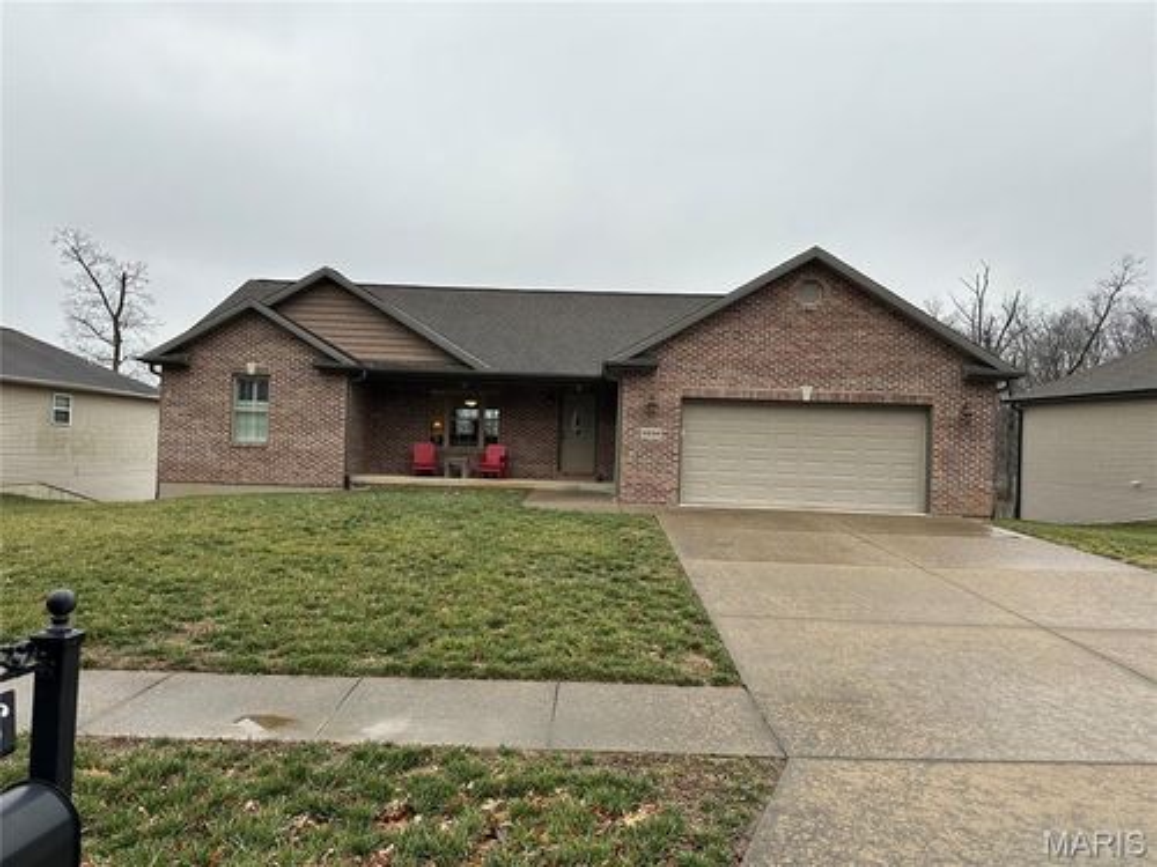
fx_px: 802
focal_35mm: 24
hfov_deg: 71.6
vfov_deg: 56.8
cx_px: 578
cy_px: 434
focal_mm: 6.86
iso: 80
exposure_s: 1/729
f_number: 1.78
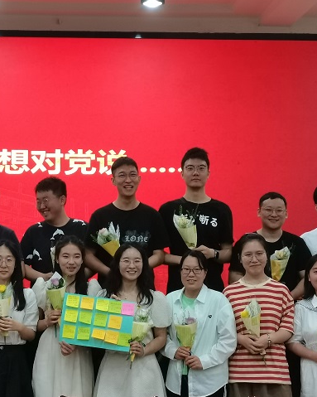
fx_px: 1103
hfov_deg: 16.3
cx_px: 102
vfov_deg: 20.4
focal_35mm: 94
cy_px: 197
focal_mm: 5.58
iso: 250
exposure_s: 1/50
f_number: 1.8
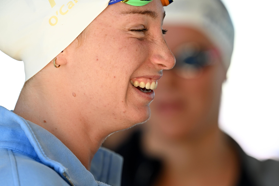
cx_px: 156
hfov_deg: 3.5
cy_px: 57
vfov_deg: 2.4
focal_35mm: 585
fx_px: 4533
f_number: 4
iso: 400
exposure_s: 1/640
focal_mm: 400
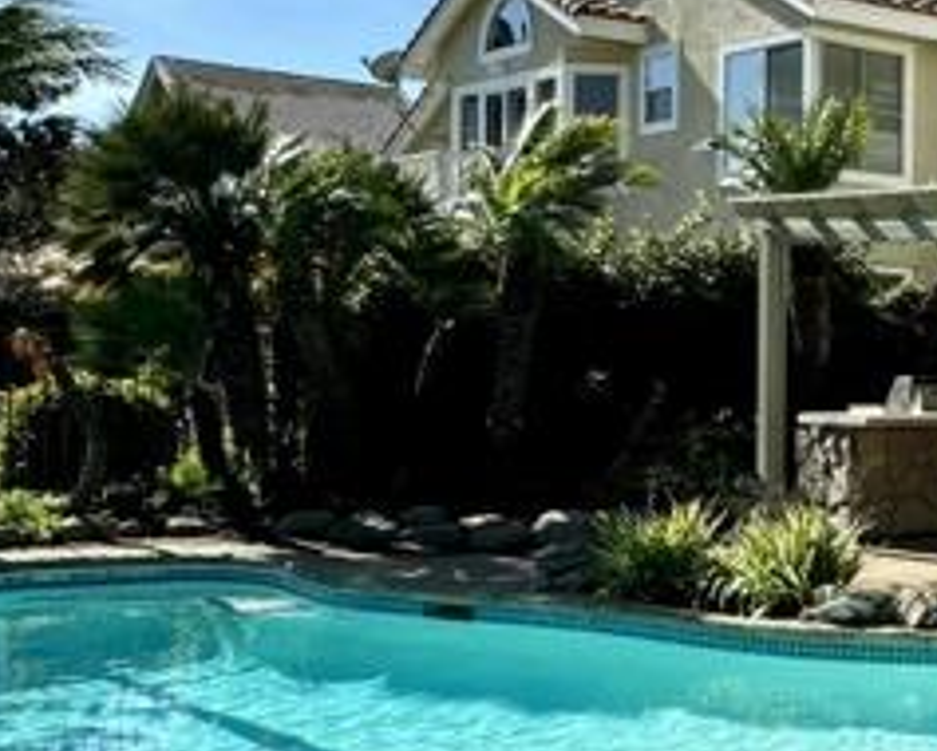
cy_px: 403
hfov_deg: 26.6
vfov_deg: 25.8
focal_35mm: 59
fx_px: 1638
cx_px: 1245
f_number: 2.2
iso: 50
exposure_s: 1/1789
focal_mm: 2.22
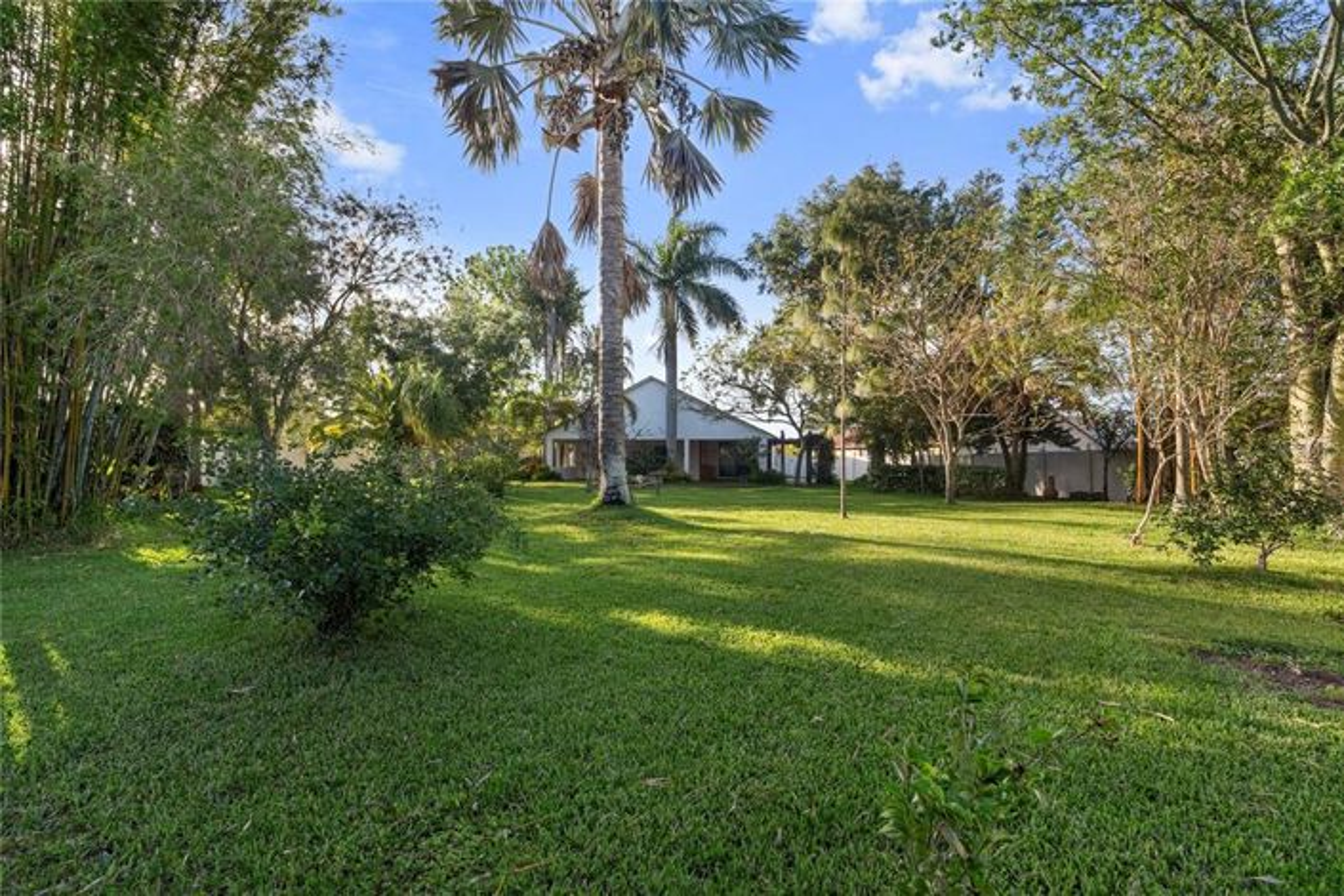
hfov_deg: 96.7
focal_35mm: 16
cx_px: 672
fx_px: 597
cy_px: 448
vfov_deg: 73.7
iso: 100
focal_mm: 16
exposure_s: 1/15
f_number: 8
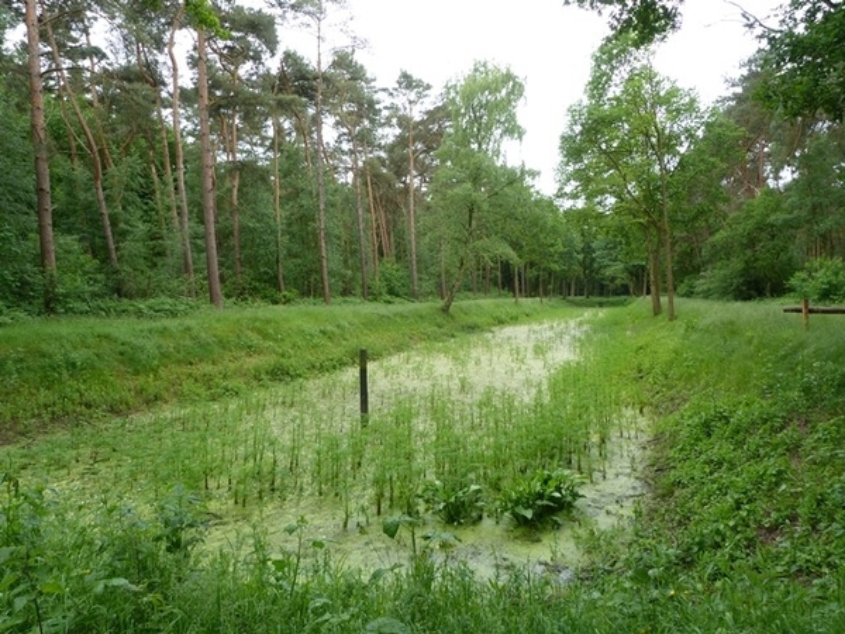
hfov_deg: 69.4
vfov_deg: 54.9
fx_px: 610
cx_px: 422
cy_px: 317
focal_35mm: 25
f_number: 3.2
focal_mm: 4.5
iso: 80
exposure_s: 1/125
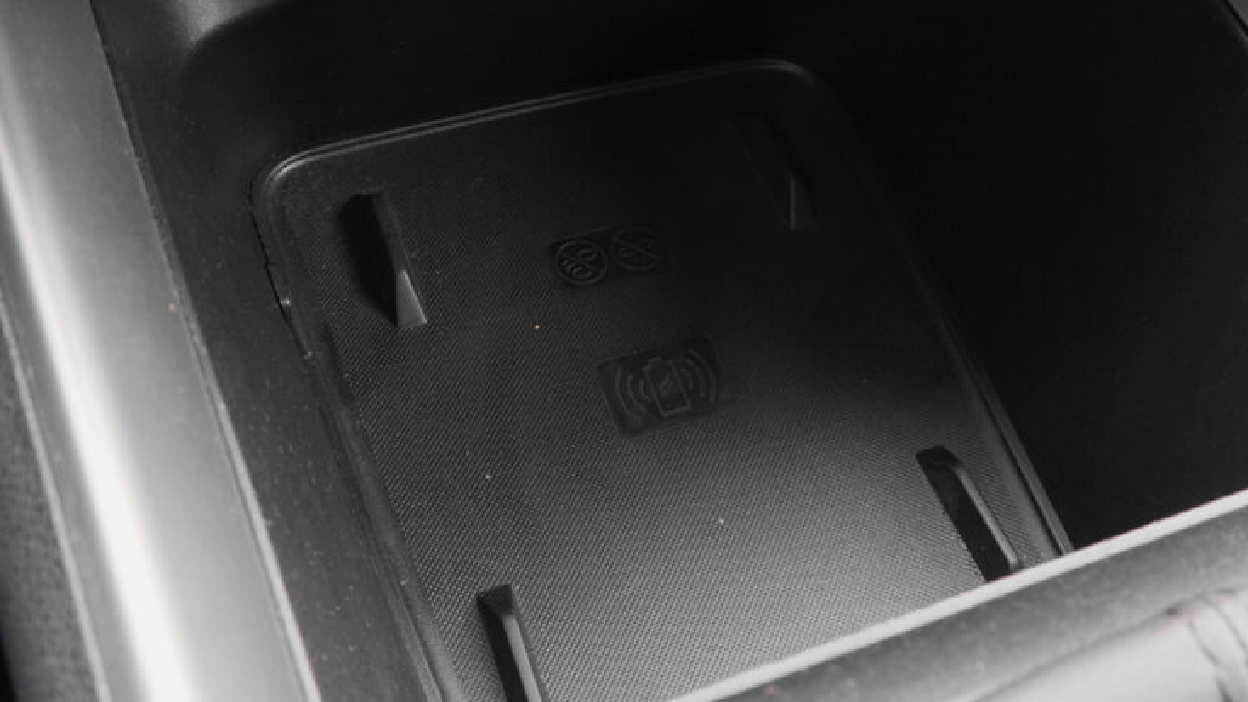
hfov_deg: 52.8
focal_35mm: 38
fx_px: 1258
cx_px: 634
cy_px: 242
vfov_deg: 31.0
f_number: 8
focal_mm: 17
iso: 2000
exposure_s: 1/10
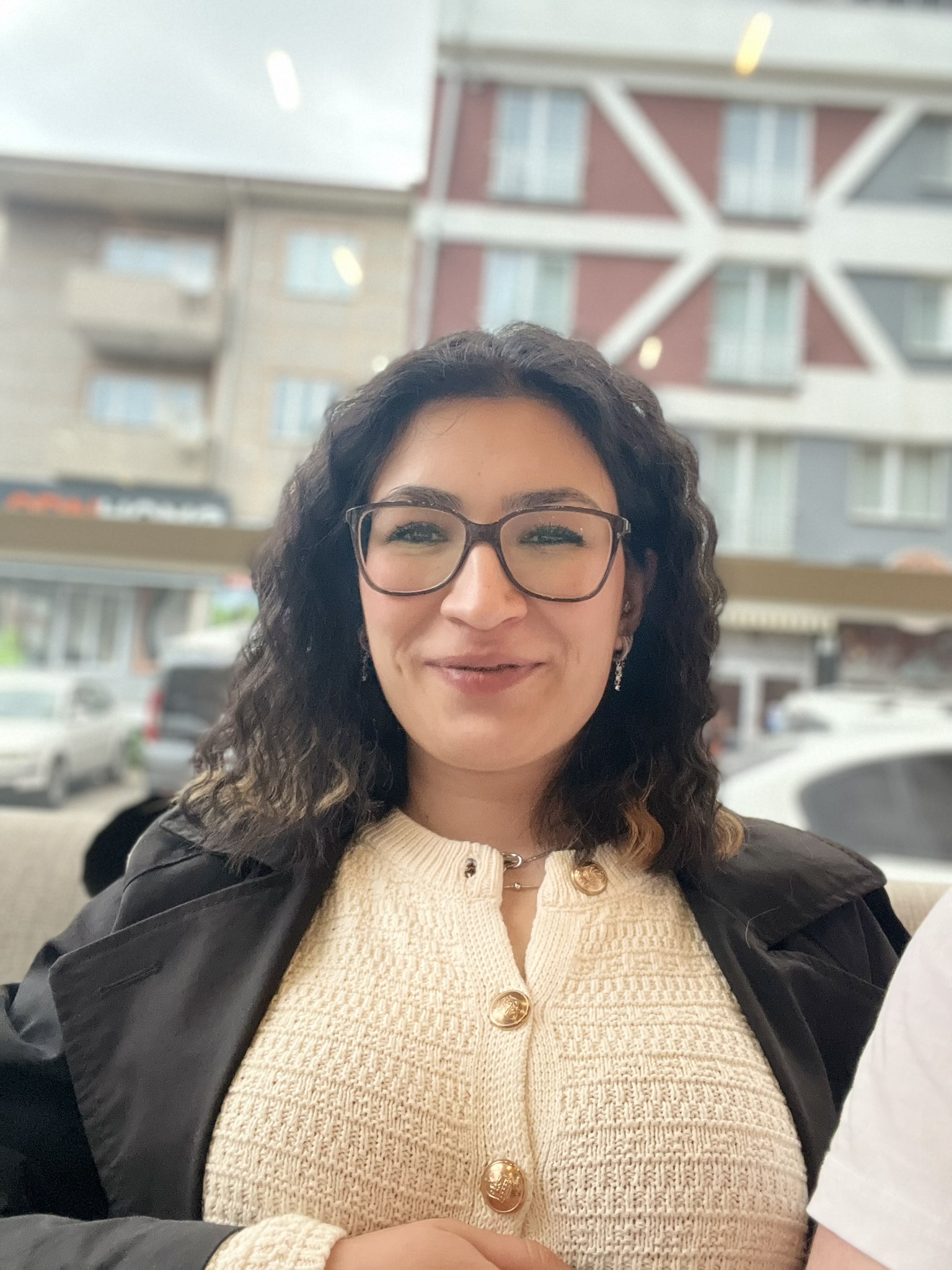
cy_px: 635
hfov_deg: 46.8
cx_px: 476
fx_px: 1100
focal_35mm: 30
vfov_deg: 60.0
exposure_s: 1/50
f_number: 2.2
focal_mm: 2.71
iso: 400
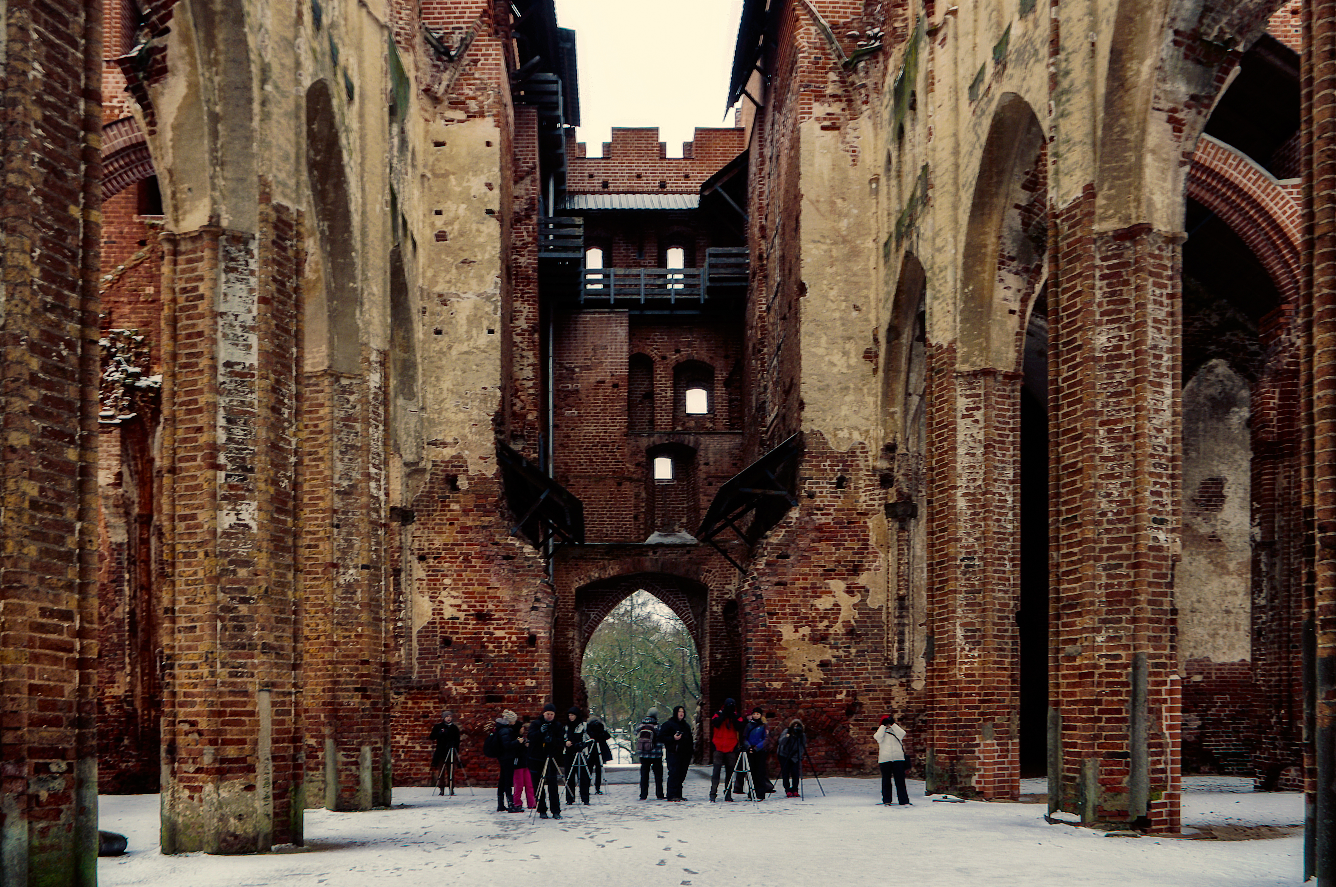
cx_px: 668
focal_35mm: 27
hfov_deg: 67.4
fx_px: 1001
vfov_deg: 47.8
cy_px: 444
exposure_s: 1/13
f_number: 8
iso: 200
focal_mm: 18
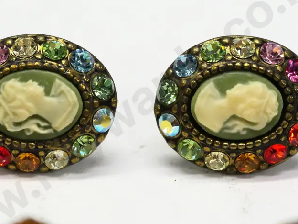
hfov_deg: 10.0
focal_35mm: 197
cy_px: 113
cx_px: 128
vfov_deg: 7.5
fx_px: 1696
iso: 3200
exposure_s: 1/125
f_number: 5.6
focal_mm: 60
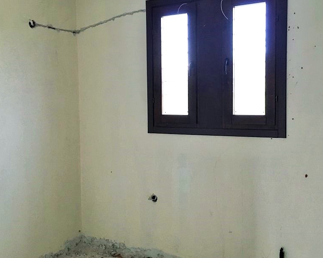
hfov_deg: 47.9
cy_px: 122
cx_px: 180
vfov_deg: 39.1
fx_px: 363
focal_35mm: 38
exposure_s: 1/33
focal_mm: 4.15
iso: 50
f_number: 2.2
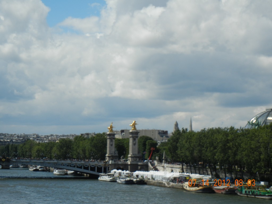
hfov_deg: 19.3
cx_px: 136
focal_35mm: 102
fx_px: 801
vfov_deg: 14.5
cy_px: 102
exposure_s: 1/438
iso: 160
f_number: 9
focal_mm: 18.3
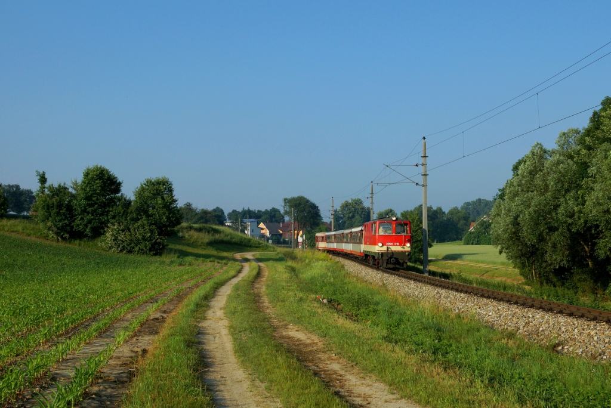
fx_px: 611
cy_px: 204
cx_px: 306
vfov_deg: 36.9
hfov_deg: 53.1
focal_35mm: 36
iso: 200
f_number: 8
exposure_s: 1/800
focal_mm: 24
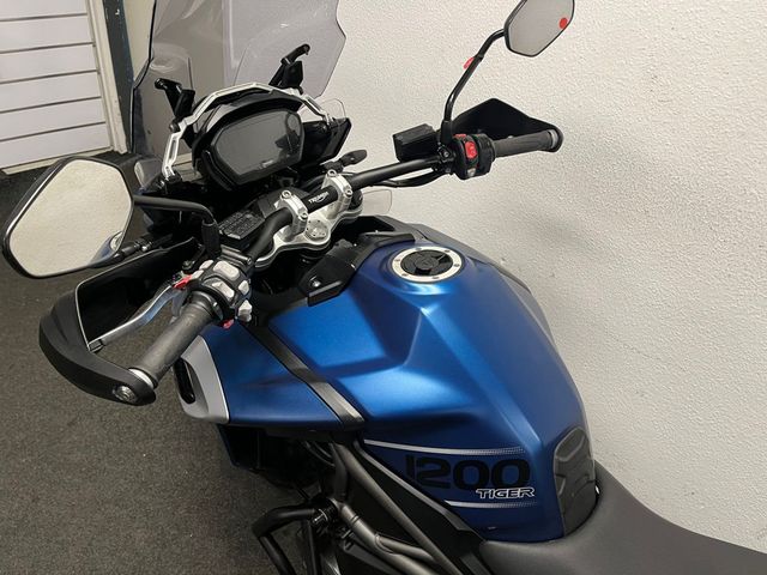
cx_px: 384
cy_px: 288
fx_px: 576
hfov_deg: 67.3
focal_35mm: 26
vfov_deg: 53.1
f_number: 1.6
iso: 100
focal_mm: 5.1
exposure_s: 1/50
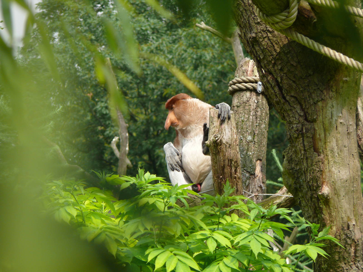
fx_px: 4404
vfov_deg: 3.5
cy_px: 136
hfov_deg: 4.7
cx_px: 182
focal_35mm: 420
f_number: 5.6
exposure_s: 1/200
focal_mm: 88.8
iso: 100
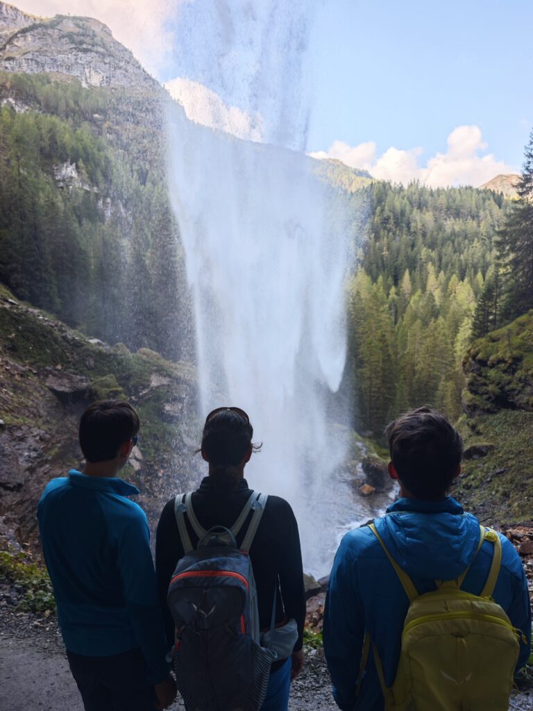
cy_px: 356
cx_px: 266
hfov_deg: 58.9
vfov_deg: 73.9
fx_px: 472
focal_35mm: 23
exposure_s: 1/101
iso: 80
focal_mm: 8.72
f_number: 2
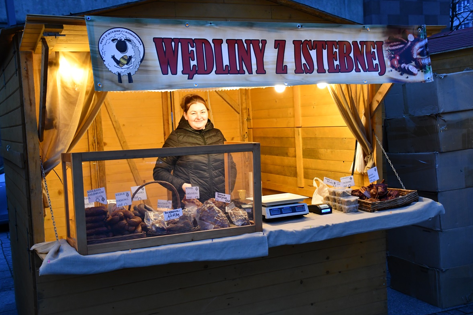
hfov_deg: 47.4
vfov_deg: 32.6
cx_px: 241
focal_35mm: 41
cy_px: 160
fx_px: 539
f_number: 4
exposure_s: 1/125
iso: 1800
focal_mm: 27
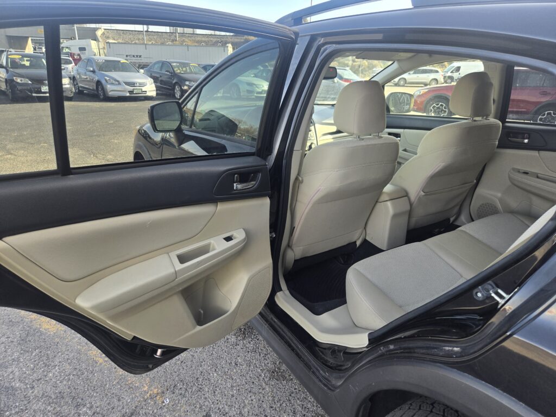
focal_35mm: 23
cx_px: 278
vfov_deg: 58.9
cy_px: 208
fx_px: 369
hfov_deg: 73.9
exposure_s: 1/508
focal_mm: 5.4
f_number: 1.8
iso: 80
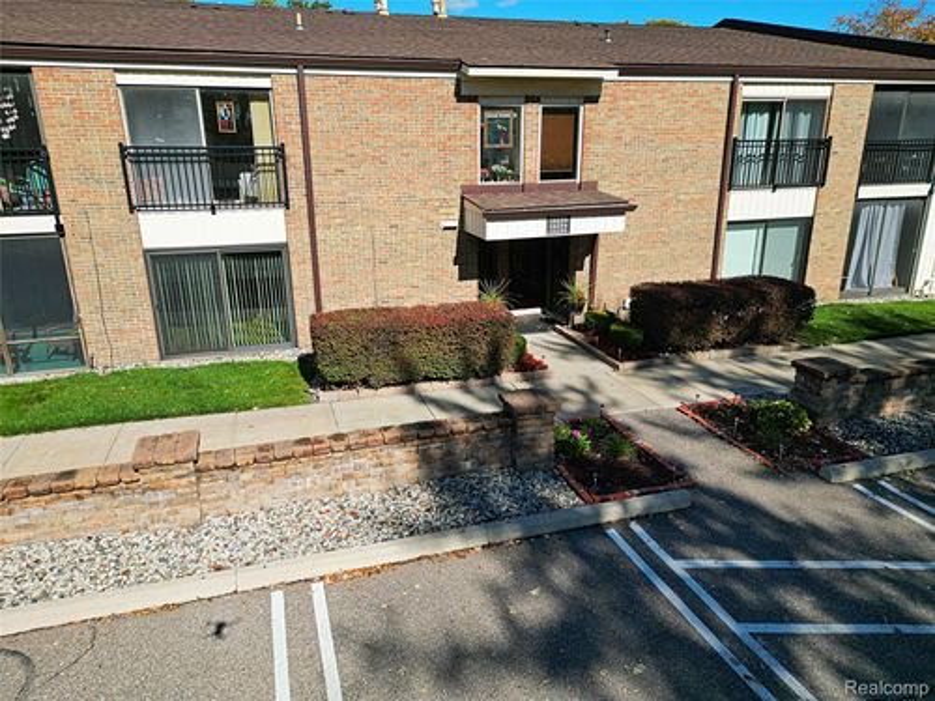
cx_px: 468
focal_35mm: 24
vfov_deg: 56.8
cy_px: 350
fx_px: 648
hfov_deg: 71.6
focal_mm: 6.7
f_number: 1.7
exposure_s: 1/4000
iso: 150
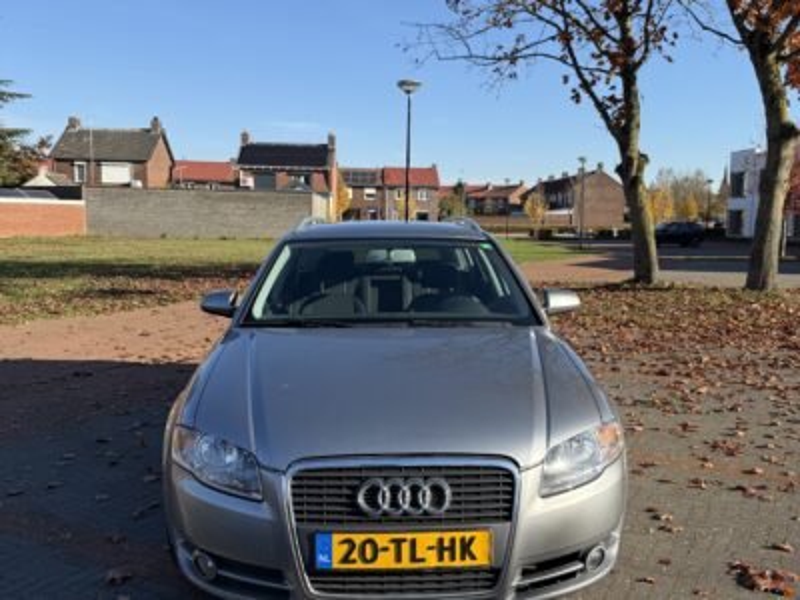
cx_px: 400
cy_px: 300
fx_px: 555
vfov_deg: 56.8
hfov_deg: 71.6
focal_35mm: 24
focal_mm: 6.76
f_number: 1.78
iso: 80
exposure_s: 1/2801
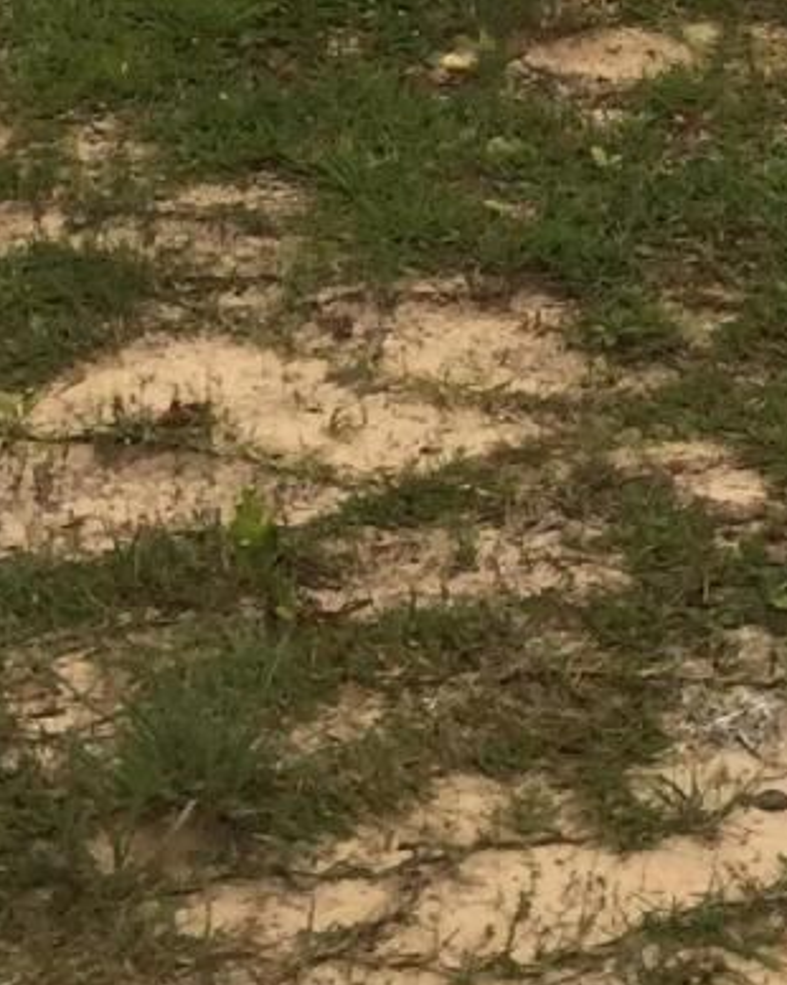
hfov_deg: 10.5
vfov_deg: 11.9
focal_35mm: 146
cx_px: 718
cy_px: -916
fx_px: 4254
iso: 50
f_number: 2.2
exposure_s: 1/3597
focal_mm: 4.15
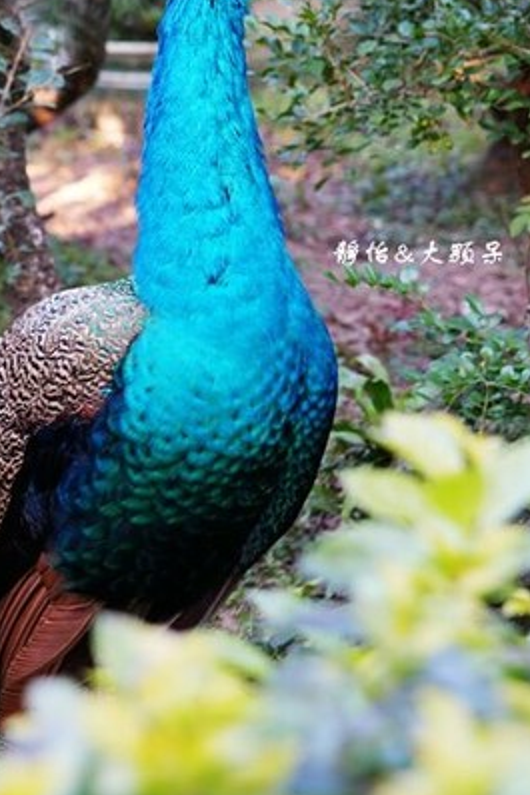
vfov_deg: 25.5
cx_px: 72
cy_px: 252
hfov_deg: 17.1
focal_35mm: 79
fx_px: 1746
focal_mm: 37
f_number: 4
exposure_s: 1/40
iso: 160
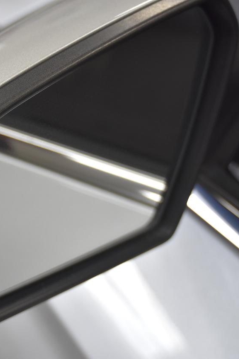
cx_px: -9
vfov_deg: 27.7
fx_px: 727
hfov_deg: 18.1
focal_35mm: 73
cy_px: 182
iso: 800
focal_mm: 32
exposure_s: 1/80
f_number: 4.5
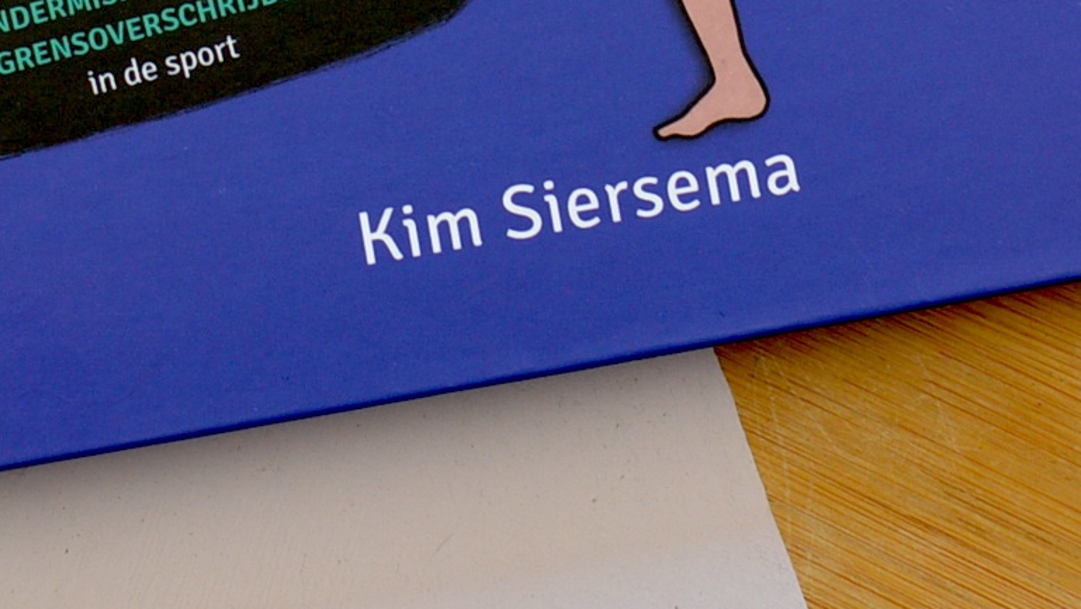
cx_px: 391
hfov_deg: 12.1
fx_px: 5105
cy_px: -460
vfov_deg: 6.7
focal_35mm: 178
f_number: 5.6
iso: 140
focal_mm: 29
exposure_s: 1/125
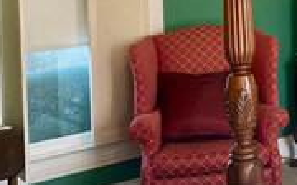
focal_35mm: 98
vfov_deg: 13.0
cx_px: 388
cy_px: -31
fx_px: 792
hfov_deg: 19.5
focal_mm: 4.25
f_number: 1.8
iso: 64
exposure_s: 1/60
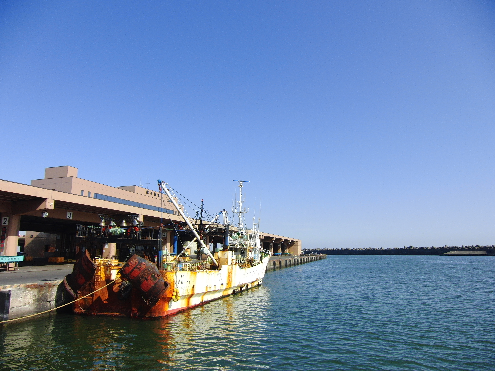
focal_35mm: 24
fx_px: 343
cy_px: 186
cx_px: 248
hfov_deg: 71.6
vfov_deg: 56.8
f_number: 7.5
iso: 100
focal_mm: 4.3
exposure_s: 1/250
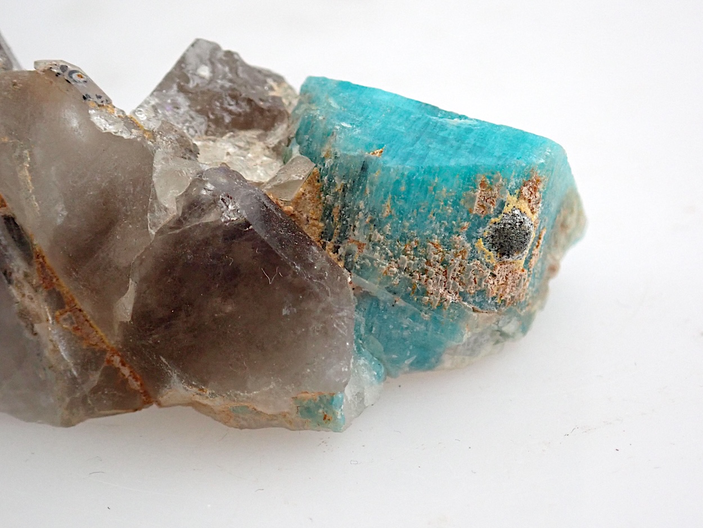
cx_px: 352
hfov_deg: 19.6
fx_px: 2031
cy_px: 264
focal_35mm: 100
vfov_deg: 14.8
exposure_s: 1/50
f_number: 4.9
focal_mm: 18
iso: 800
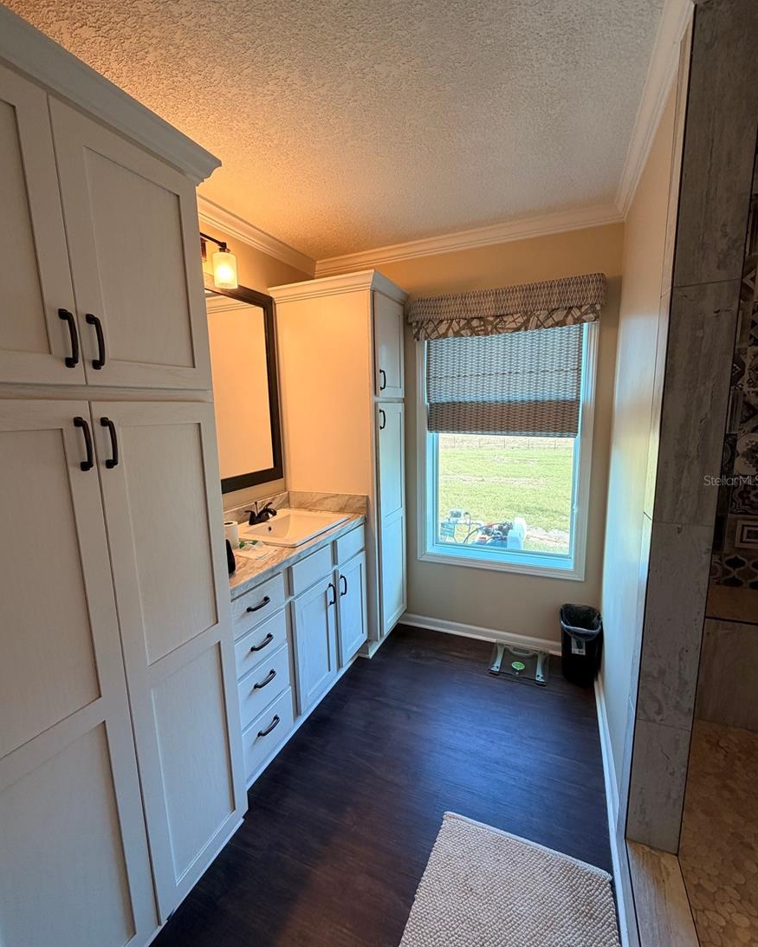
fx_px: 420
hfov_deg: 84.1
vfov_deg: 96.8
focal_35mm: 15
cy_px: 480
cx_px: 375
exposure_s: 1/120
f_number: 2.2
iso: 200
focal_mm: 2.22
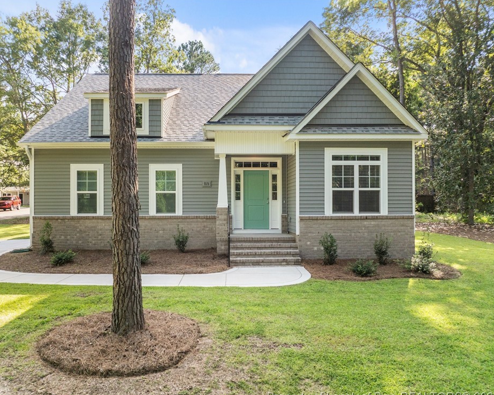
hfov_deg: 65.9
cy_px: 203
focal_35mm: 26
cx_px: 228
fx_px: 380
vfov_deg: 54.9
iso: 400
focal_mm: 12.29
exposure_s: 1/1000
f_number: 2.8
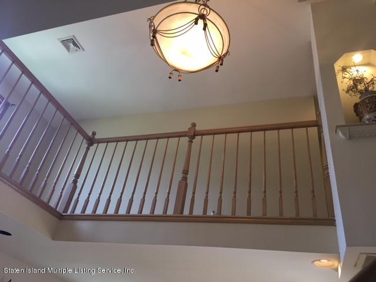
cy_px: 141
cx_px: 188
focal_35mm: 29
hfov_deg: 61.7
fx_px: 315
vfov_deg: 48.2
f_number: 2.2
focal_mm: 4.15
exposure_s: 1/15
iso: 25
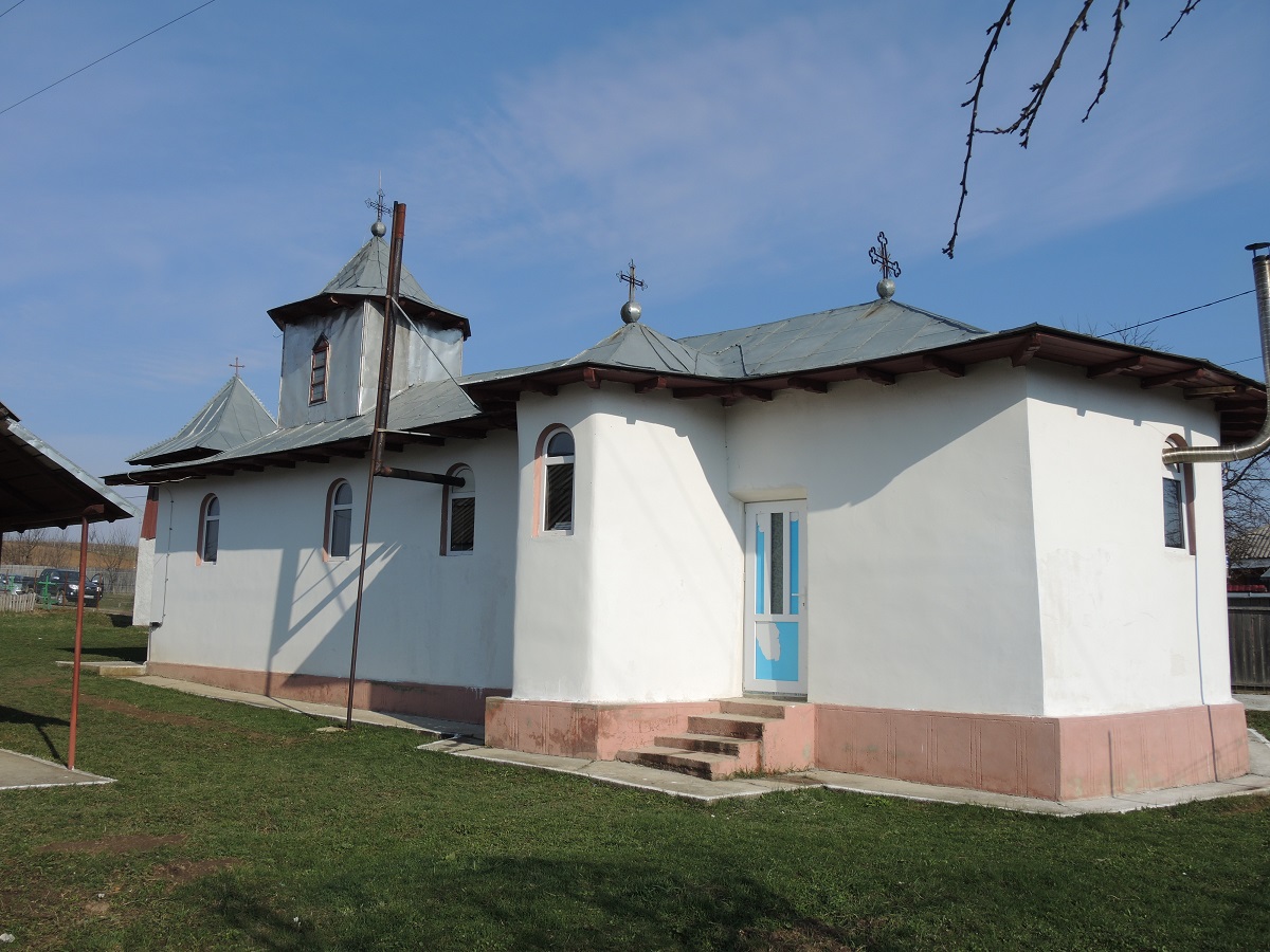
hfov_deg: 63.4
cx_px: 635
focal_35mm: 28
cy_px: 476
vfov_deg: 49.7
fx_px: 1027
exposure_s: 1/1250
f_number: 3.5
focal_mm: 6
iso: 80
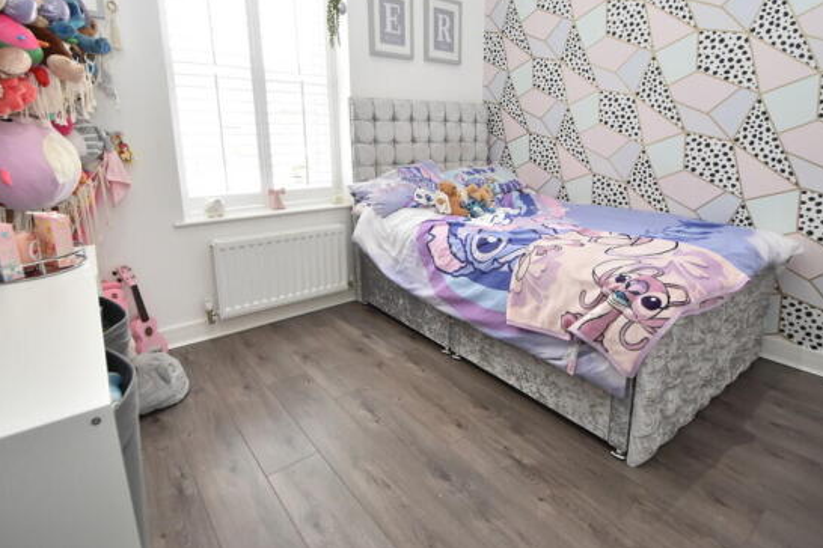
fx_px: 411
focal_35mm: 18
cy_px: 224
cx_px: 433
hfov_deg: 89.9
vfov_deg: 66.8
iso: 800
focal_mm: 10
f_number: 5
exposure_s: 1/100
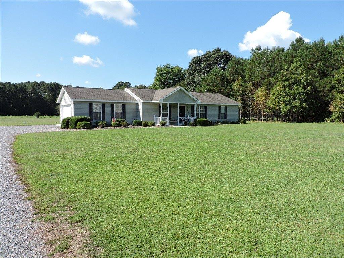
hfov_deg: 71.6
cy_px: 129
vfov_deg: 56.8
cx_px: 172
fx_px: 239
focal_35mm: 24
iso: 100
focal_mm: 4.3
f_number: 3
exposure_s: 1/1000
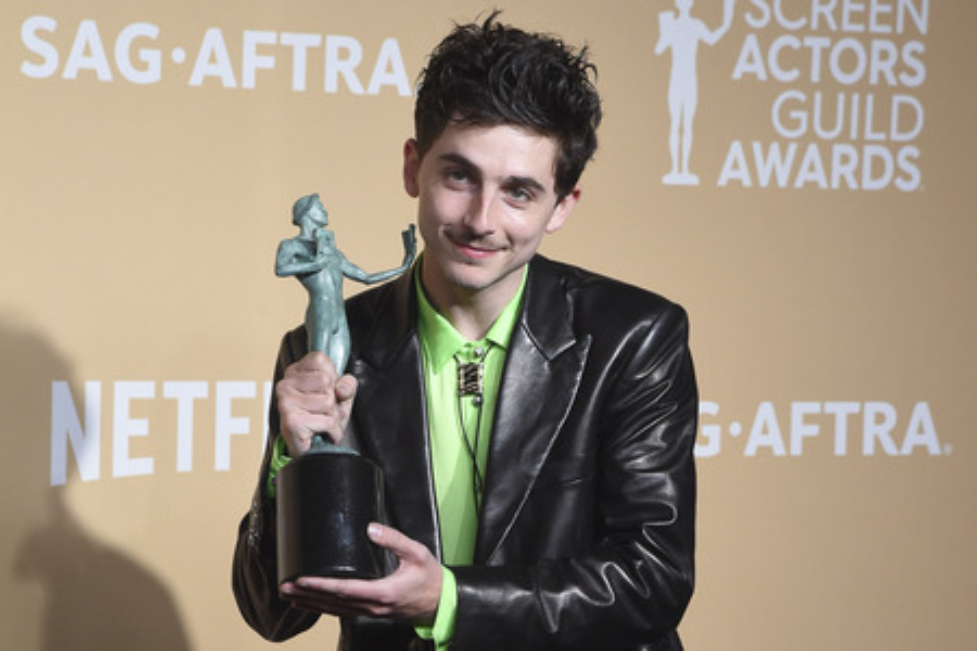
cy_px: 326
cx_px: 488
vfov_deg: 13.0
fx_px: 2849
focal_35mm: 105
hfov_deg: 19.5
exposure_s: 1/250
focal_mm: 105
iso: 2500
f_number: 7.1
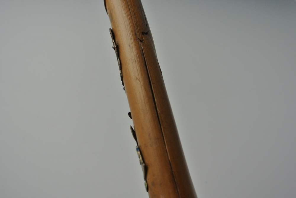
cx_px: 148
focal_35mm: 39
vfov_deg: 34.3
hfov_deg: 49.5
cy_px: 99
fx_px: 321
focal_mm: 14.5
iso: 360
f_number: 4
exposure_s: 1/125
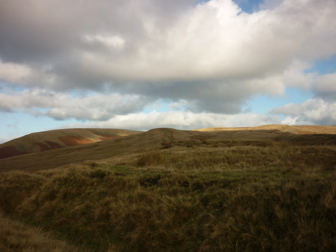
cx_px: 168
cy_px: 126
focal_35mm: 33
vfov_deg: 42.9
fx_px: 320
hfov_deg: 55.4
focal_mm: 5.5
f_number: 8
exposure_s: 1/160
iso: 80
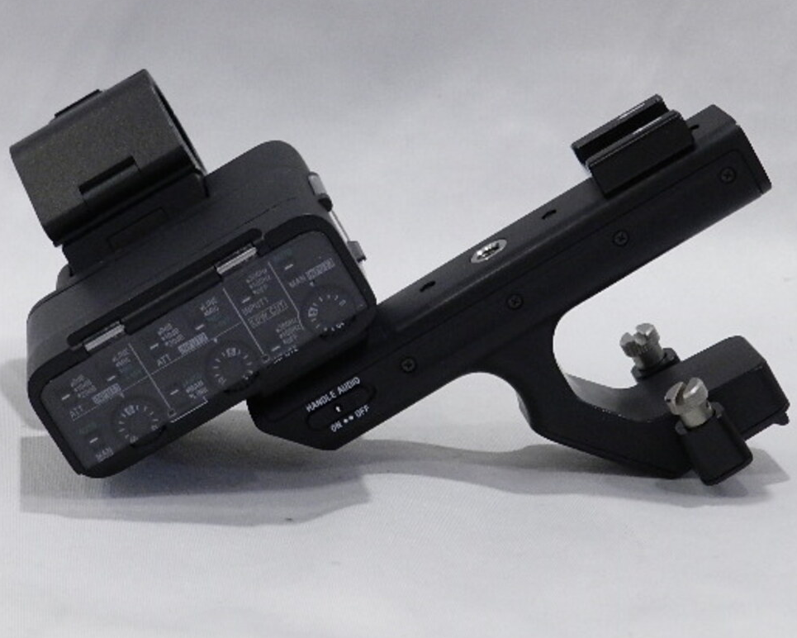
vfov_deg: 15.1
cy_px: 300
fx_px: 2406
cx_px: 412
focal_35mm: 102
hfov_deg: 18.8
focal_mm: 14.9
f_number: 4.4
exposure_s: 1/80
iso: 800
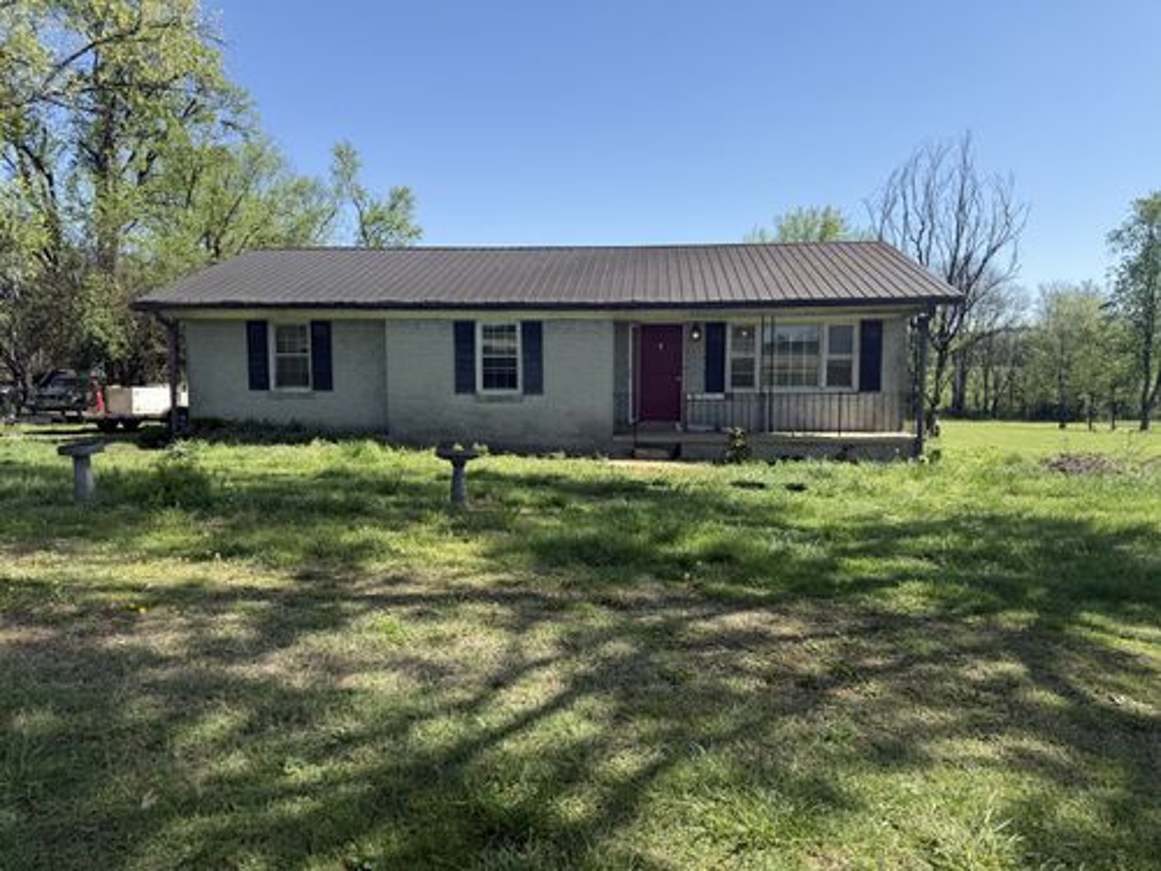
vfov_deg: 56.8
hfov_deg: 71.6
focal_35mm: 24
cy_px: 436
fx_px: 805
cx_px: 580
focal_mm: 6.76
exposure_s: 1/2445
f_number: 1.78
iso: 80
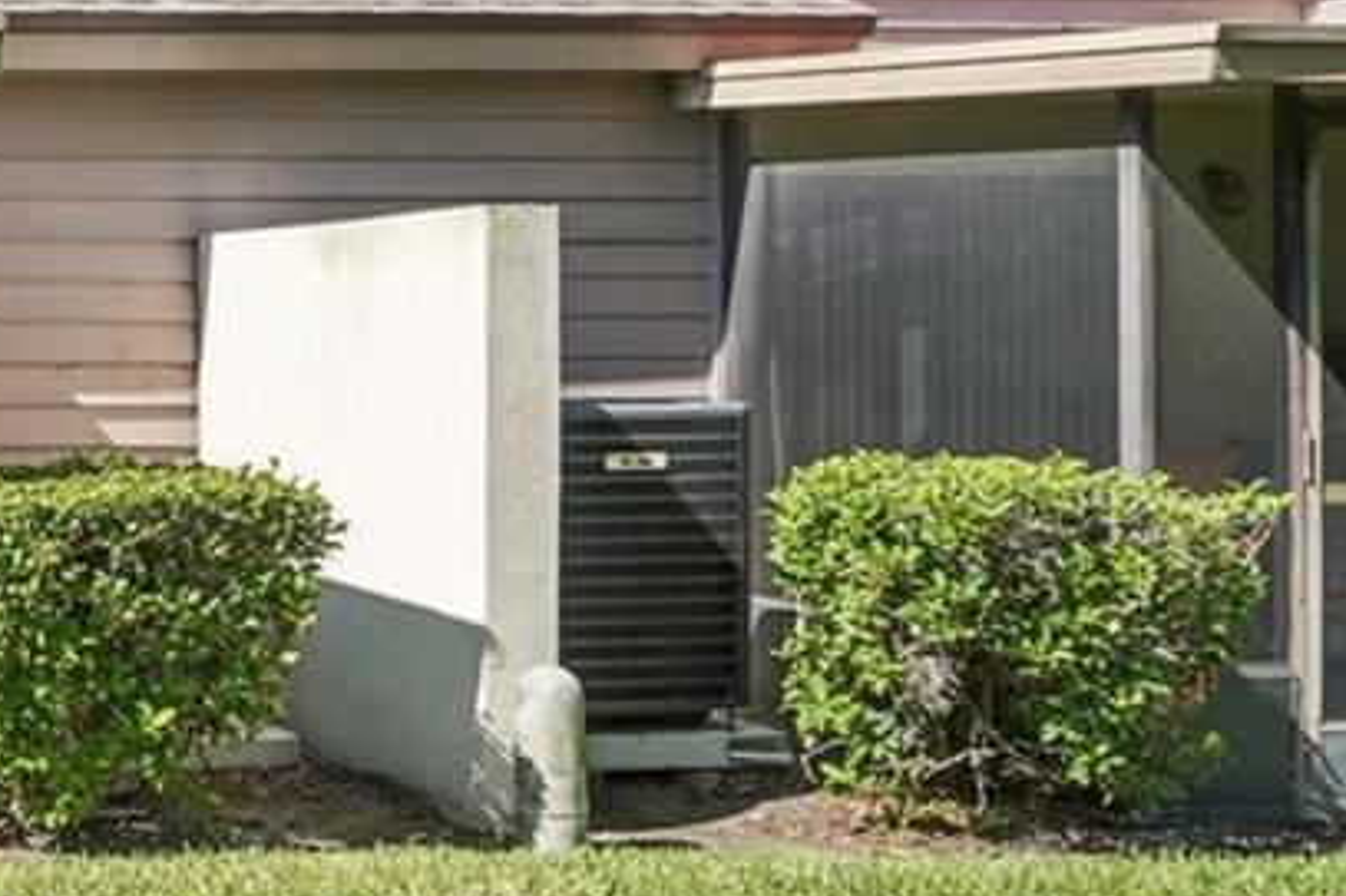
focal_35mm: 59
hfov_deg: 25.4
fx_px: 2205
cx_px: -685
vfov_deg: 22.9
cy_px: 324
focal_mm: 10
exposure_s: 1/125
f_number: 8
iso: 100
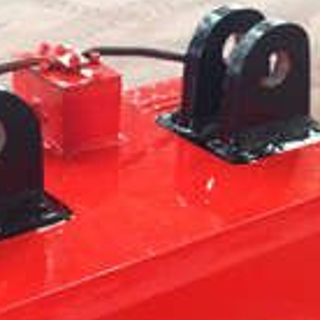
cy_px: 344
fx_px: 826
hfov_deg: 21.8
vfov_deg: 20.9
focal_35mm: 79
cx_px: 110
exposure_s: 1/20
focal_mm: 4.12
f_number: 2.4
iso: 125
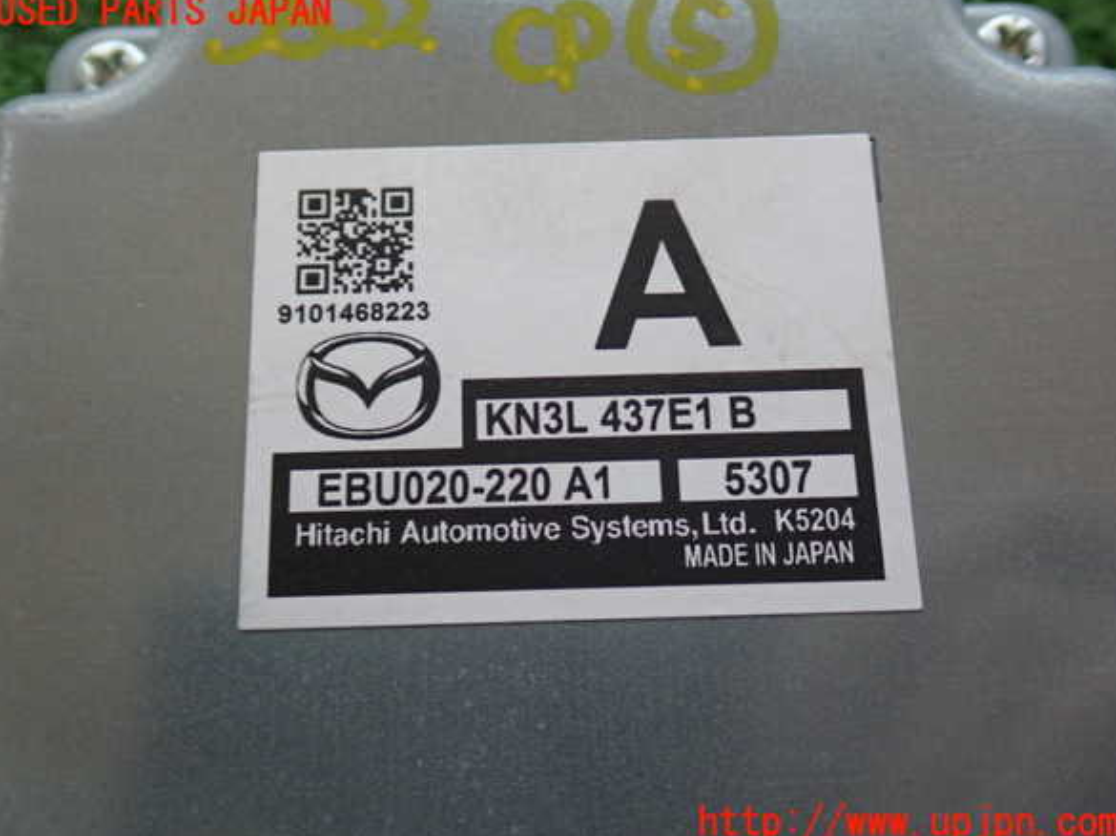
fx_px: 1257
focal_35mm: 39
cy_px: 418
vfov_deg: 36.8
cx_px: 557
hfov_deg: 47.9
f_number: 2.7
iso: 500
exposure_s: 1/40
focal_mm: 6.83
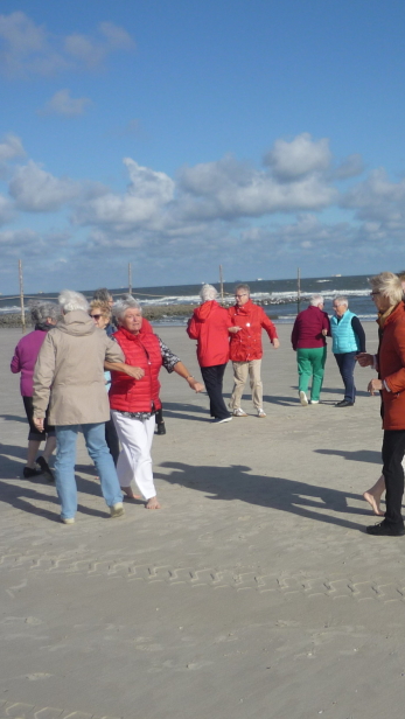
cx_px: 380
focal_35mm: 49
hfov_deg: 23.7
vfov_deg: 42.1
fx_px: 934
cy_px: 363
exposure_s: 1/400
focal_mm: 5.5
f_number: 8
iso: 100
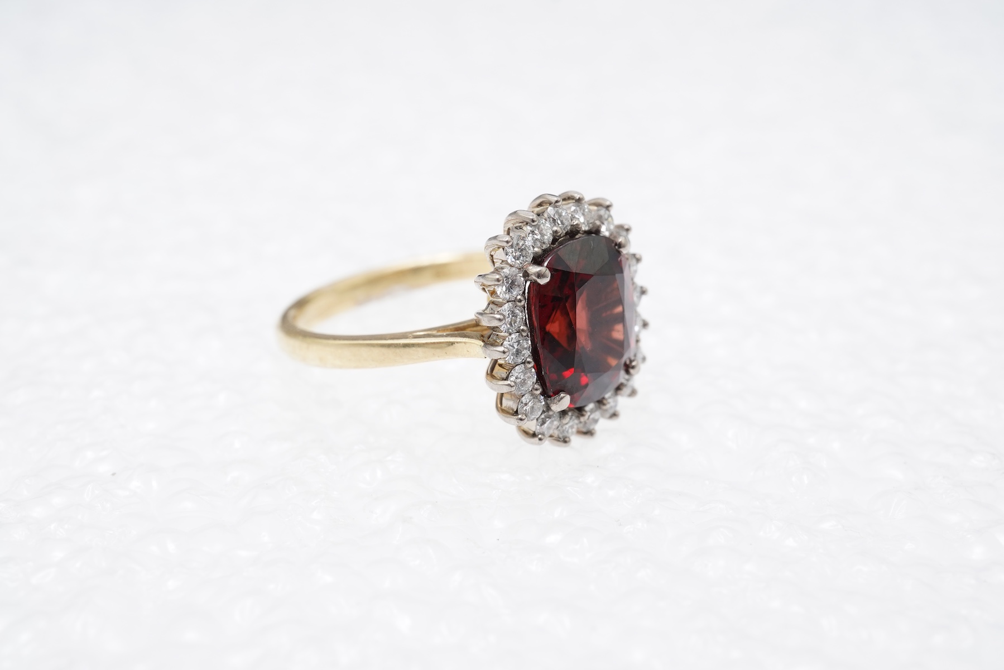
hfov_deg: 43.6
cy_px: 335
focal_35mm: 45
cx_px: 502
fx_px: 1255
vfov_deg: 29.9
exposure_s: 1/125
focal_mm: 30
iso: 500
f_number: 18
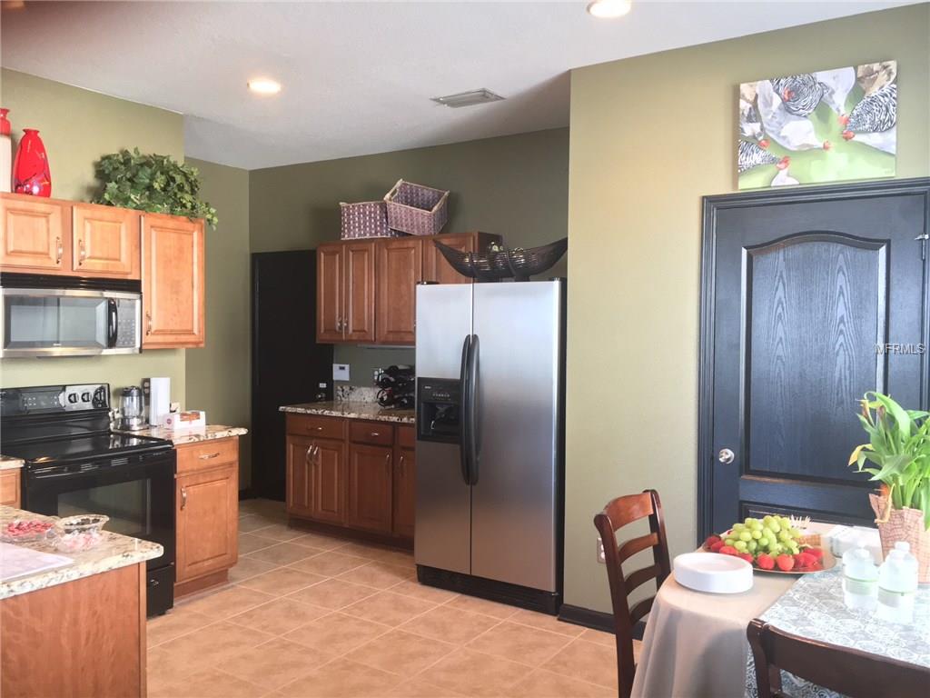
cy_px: 349
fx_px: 779
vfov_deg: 48.2
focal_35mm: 29
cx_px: 465
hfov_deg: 61.7
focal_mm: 4.15
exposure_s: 1/30
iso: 125
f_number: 2.2
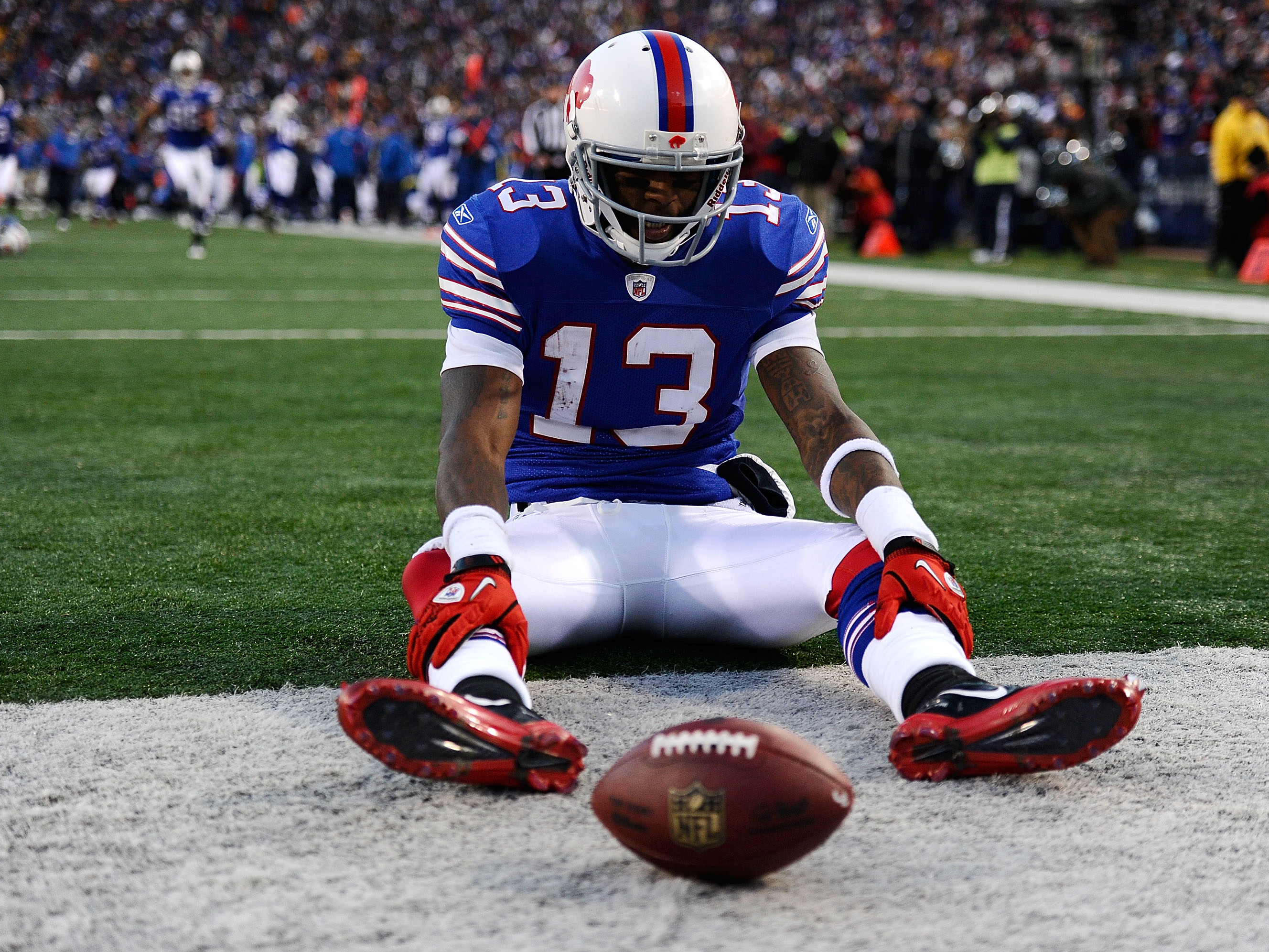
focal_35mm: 76
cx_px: 652
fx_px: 2786
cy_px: 477
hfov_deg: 25.7
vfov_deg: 19.4
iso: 2000
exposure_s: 1/2500
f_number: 2.8
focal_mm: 70
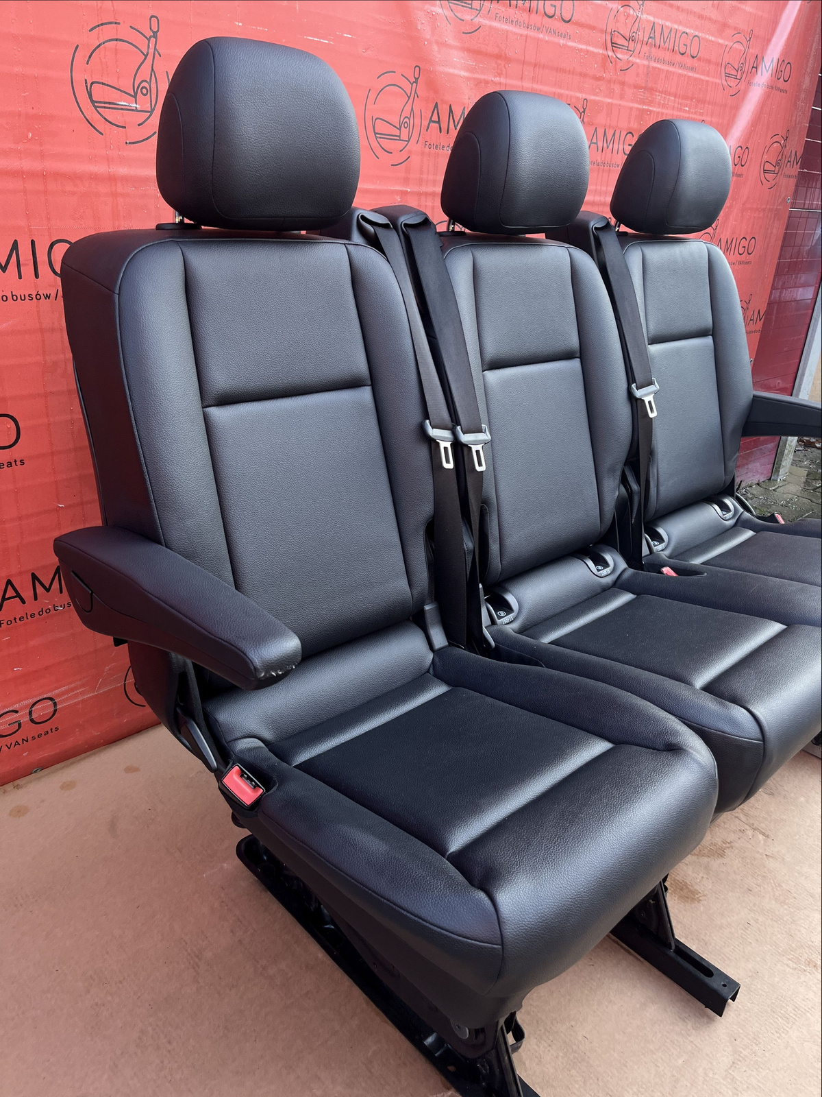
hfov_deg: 53.1
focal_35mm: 26
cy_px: 548
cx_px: 411
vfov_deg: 67.3
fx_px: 823
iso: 40
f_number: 1.6
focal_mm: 5.1
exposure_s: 1/254
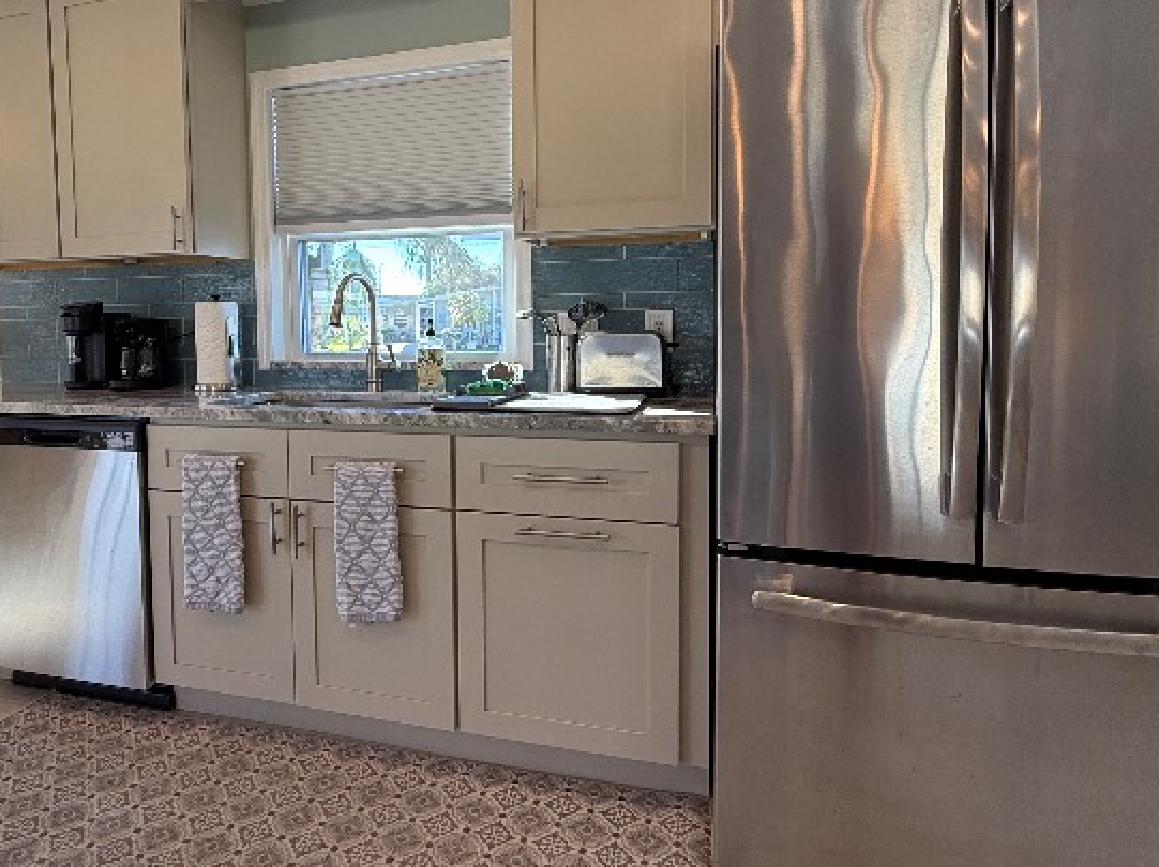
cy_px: 361
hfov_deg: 75.9
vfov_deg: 60.7
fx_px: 736
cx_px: 493
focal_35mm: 22
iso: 100
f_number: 2.2
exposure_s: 1/120
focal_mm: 2.22
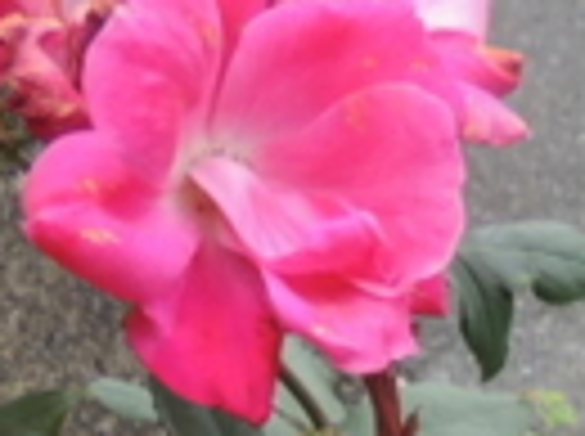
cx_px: 576
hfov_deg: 13.2
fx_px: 2497
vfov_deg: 8.4
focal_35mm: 148
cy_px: 1295
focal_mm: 4.3
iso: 100
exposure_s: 1/400
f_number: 3
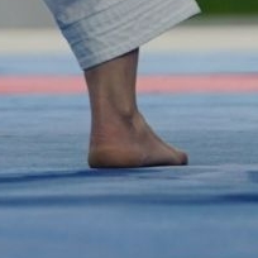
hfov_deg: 1.4
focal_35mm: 1273
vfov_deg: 1.4
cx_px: -311
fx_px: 10734
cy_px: -494
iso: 500
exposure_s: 1/500
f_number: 2.8
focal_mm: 170
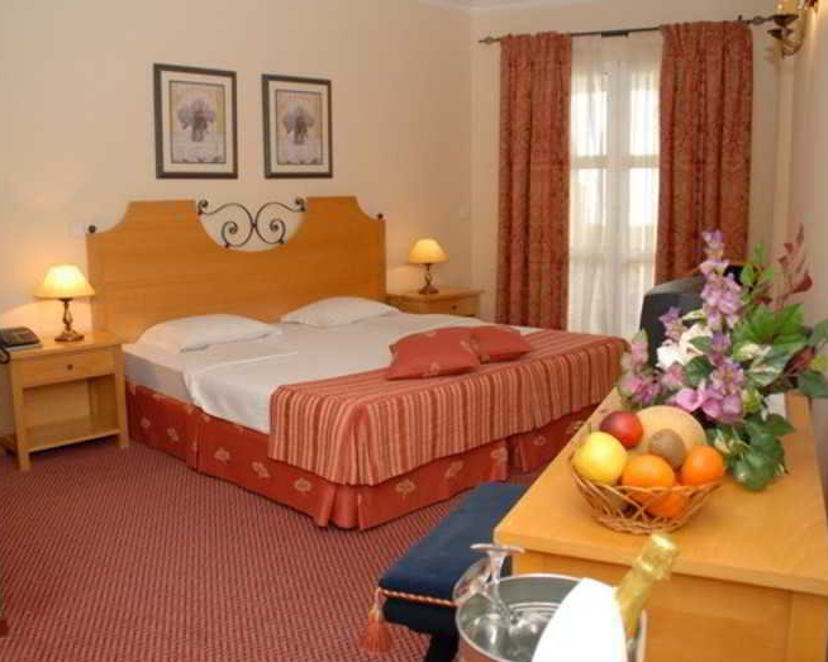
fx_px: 760
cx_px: 389
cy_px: 327
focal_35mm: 31
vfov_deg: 47.1
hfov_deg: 57.1
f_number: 5.6
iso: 400
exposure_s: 1/60
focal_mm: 18
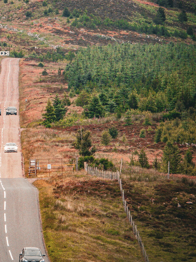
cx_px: 30
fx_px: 6952
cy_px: 95
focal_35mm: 921
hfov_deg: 1.6
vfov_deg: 2.2
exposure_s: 1/250
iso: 100
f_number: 5
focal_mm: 83.9
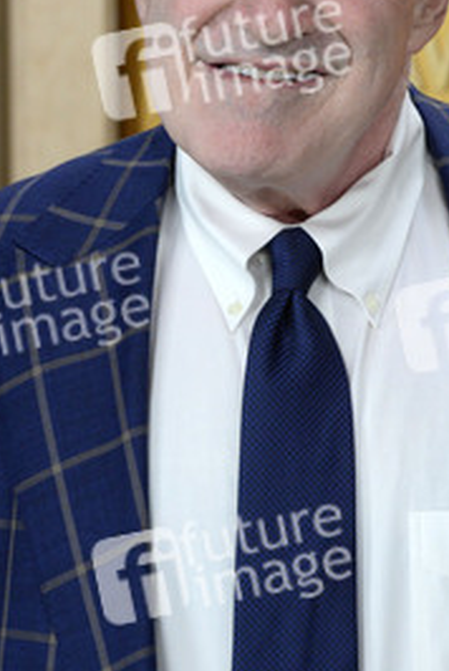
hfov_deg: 6.8
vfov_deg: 10.1
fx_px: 3788
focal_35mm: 203
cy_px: 187
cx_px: 296
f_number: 6.3
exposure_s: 1/250
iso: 2500
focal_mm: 135
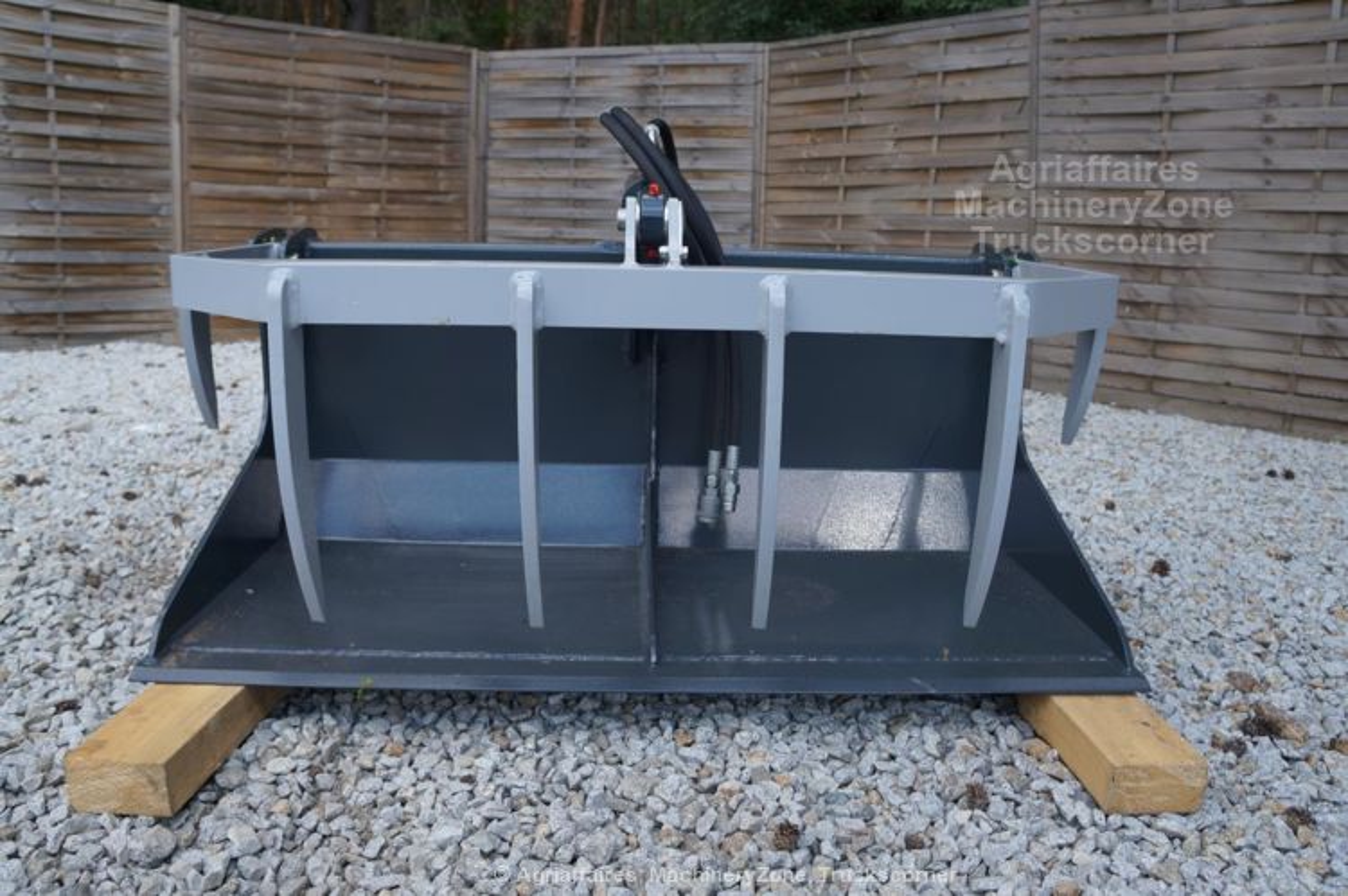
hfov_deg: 67.4
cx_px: 674
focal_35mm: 27
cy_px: 448
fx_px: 1010
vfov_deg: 47.9
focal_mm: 18
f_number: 4.5
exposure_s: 1/320
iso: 100
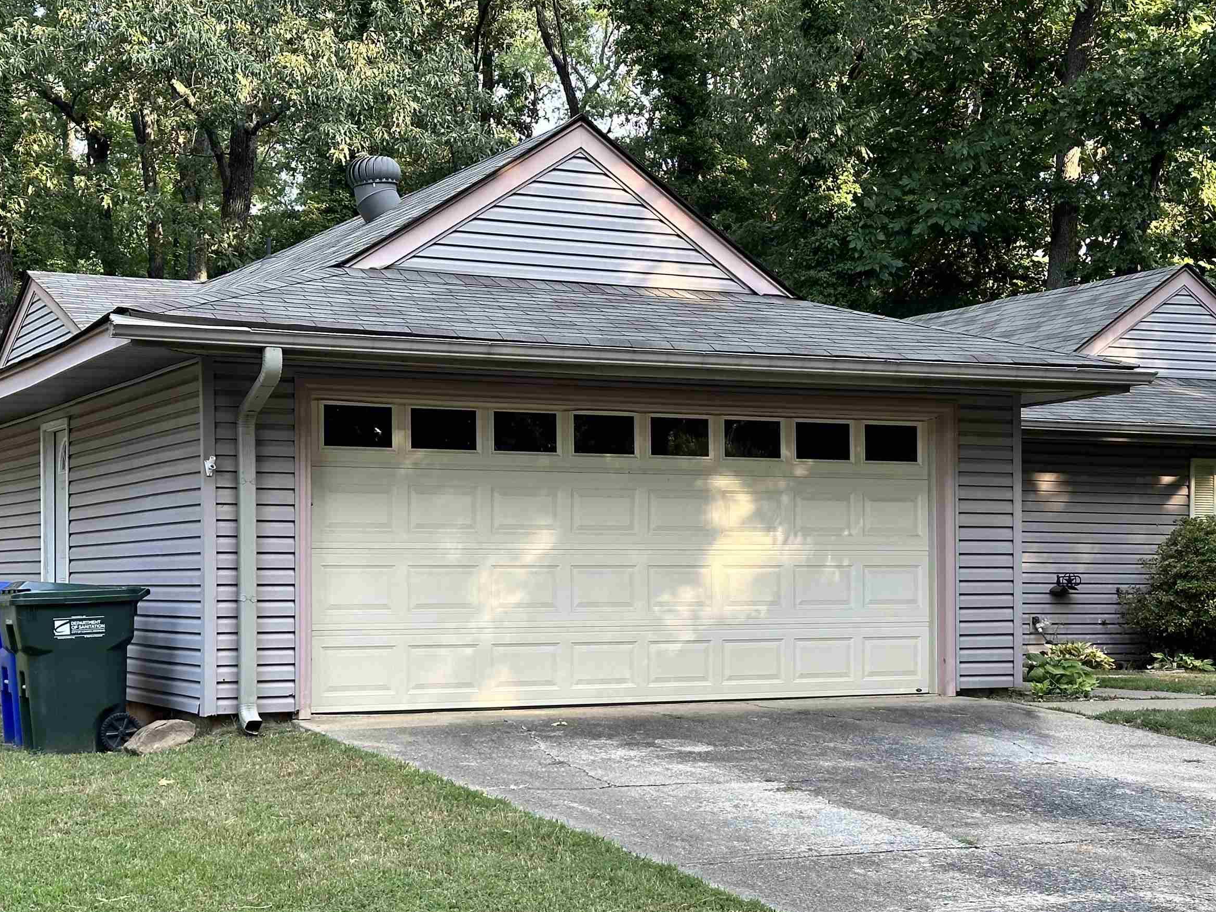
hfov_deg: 30.6
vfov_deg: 23.2
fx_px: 2213
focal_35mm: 63
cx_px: 728
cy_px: 578
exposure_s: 1/355
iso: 64
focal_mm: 6.86
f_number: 1.78
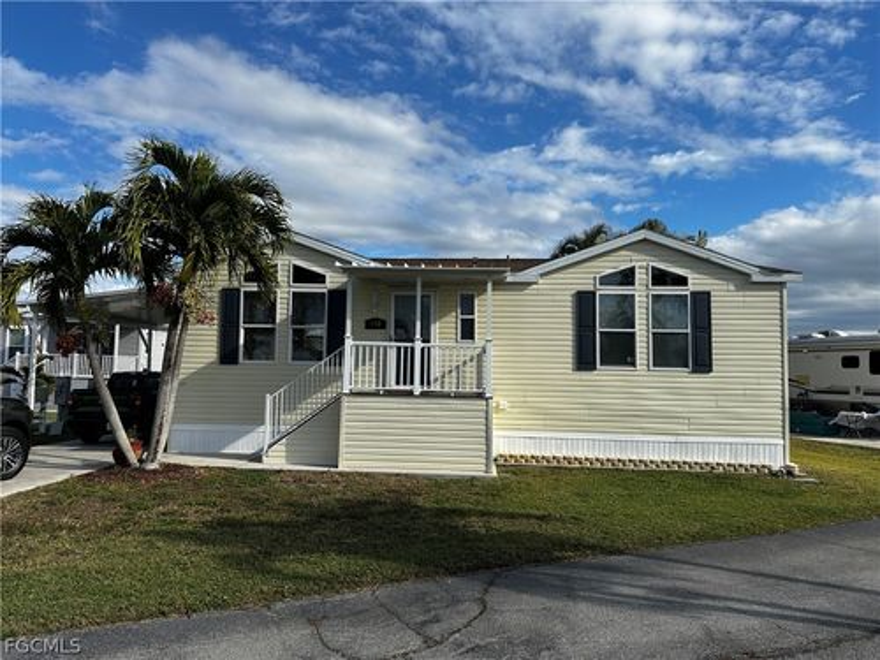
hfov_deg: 71.6
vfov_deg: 56.8
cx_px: 440
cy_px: 330
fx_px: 610
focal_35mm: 24
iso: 80
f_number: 1.78
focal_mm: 6.86
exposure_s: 1/5848
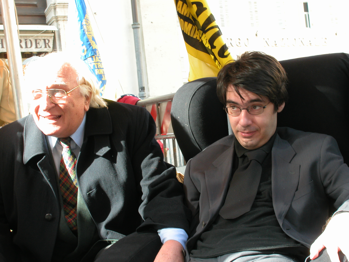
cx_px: 174
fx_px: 857
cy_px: 131
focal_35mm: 85
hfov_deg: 23.0
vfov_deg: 17.4
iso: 100
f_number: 7.6
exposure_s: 1/23.9
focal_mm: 21.4
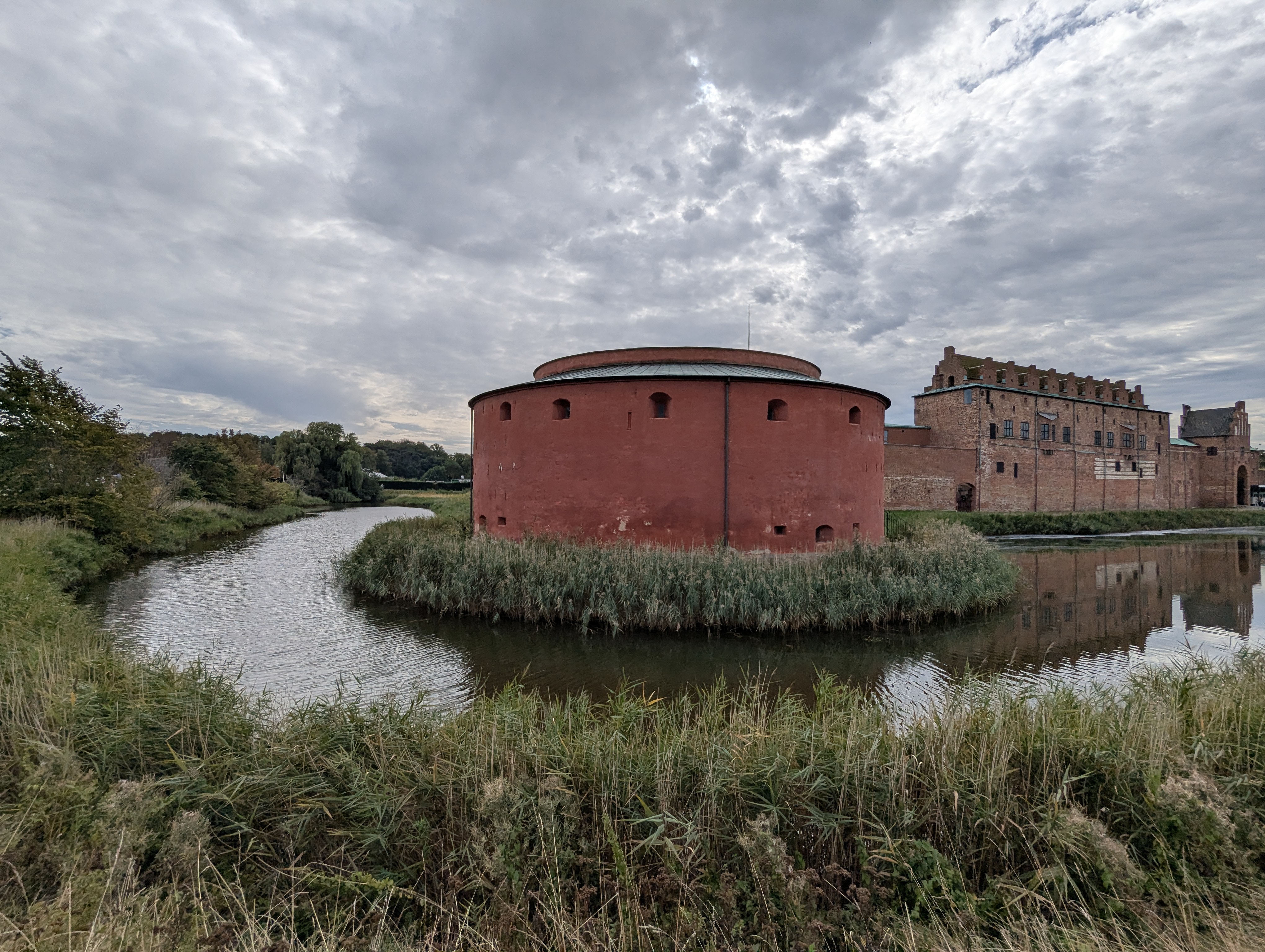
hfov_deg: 94.4
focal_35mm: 16
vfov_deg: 78.2
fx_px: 586
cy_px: 476
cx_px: 632
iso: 43
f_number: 2.2
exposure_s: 1/2653
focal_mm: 2.35
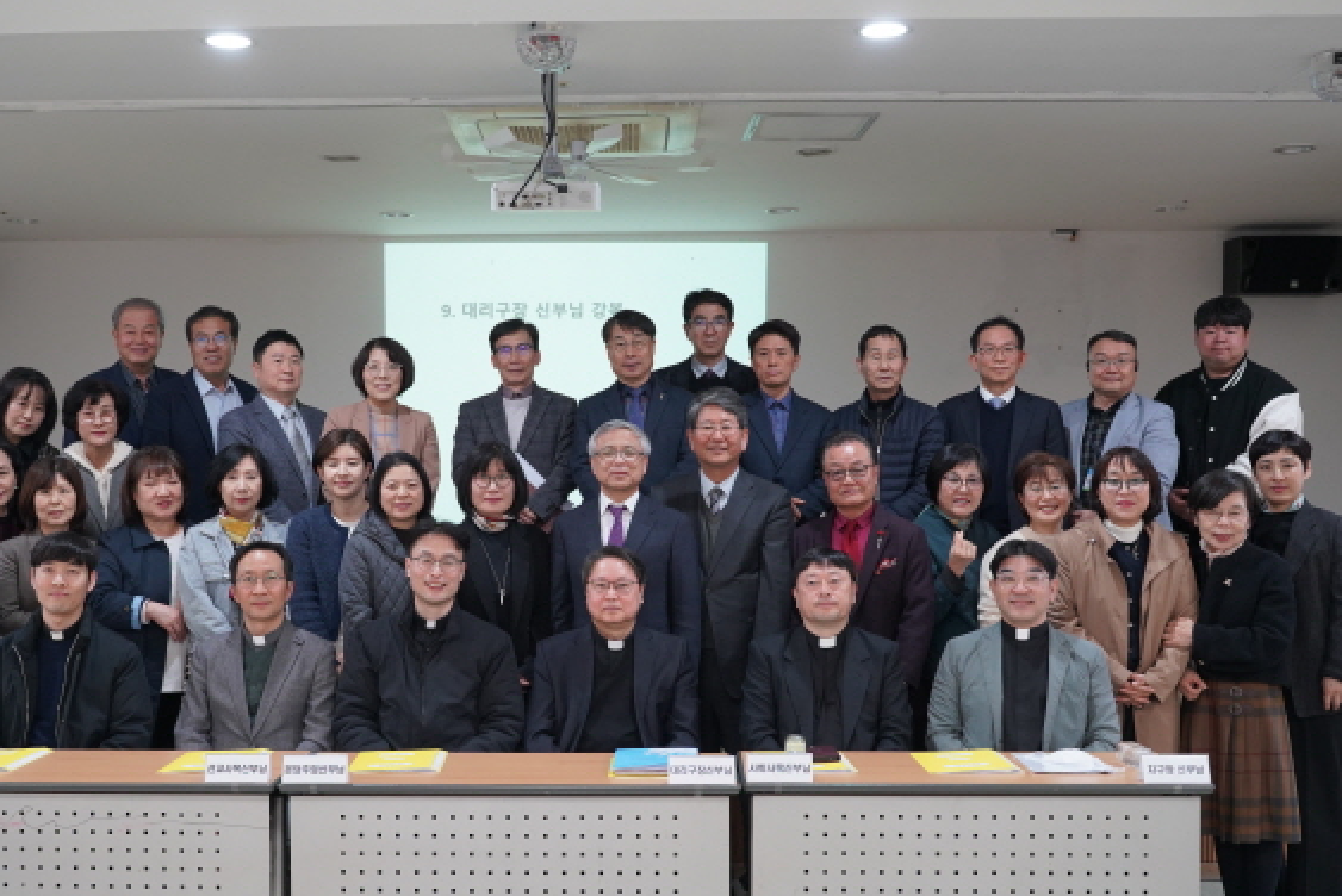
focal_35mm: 41
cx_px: 582
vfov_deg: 32.6
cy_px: 528
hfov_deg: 47.3
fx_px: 1529
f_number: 4
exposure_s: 1/160
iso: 1600
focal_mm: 33
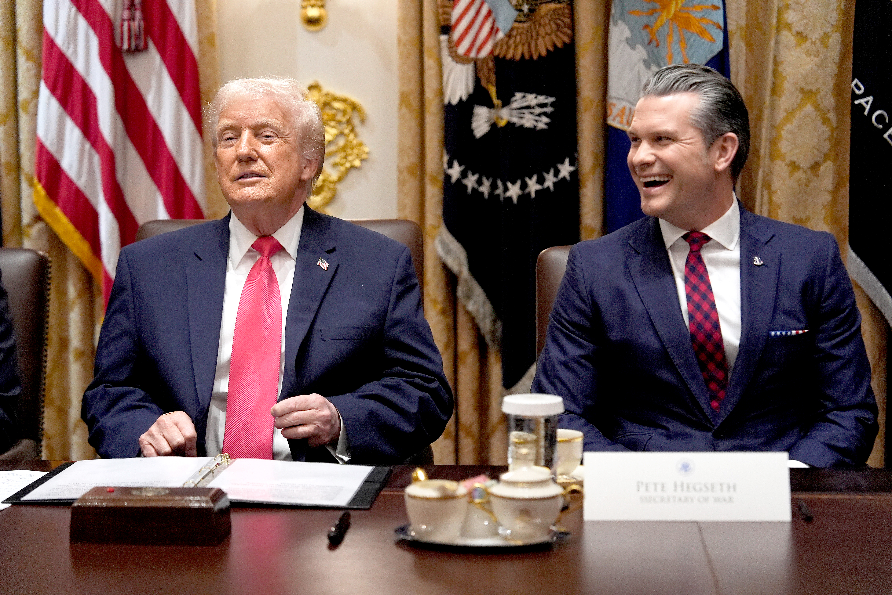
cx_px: 446
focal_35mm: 70
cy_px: 298
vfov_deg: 19.5
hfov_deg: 28.8
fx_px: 1734
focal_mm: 70
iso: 2500
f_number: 2.8
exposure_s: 1/500
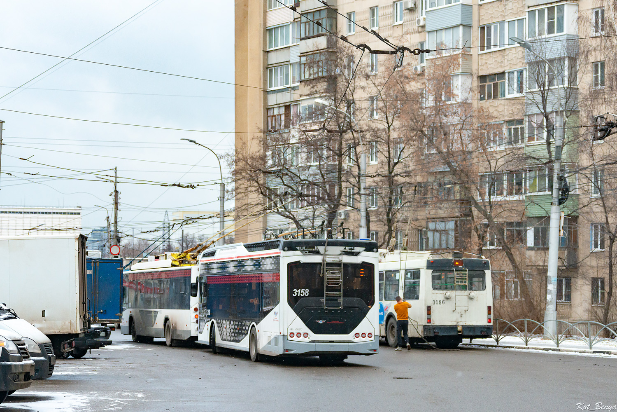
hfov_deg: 26.0
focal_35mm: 78
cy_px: 206
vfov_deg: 17.5
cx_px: 308
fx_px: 1337
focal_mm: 78
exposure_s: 1/400
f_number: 6.3
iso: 800
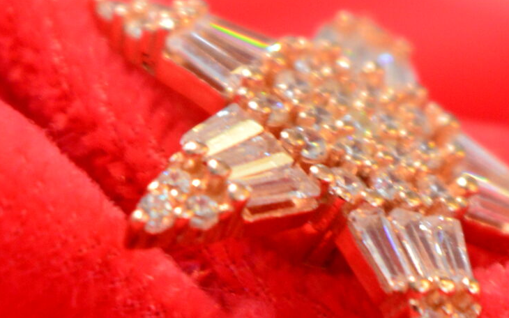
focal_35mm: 295
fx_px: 4089
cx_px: 190
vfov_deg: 4.4
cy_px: -215
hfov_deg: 7.1
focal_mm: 55
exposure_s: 1/60
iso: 800
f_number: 7.1
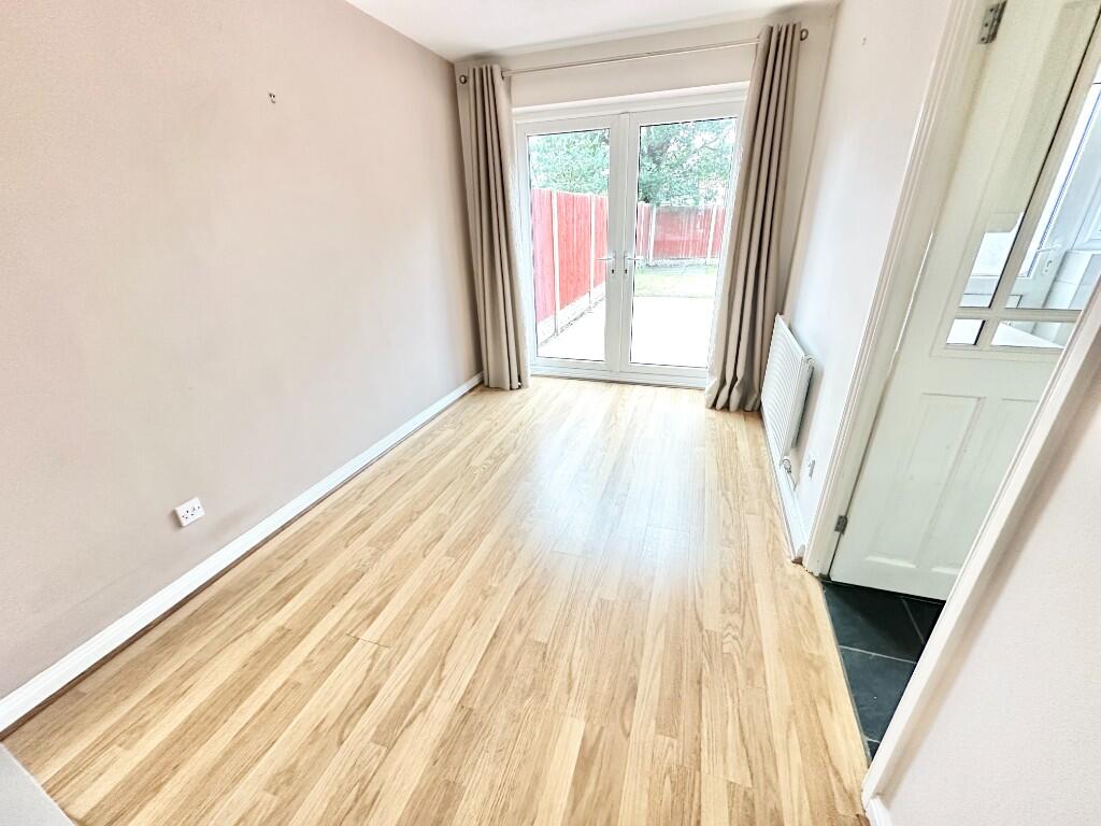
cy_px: 413
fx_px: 445
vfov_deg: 85.7
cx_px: 550
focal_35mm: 14
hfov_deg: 102.1
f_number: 2.2
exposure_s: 1/43
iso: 500
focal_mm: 2.22
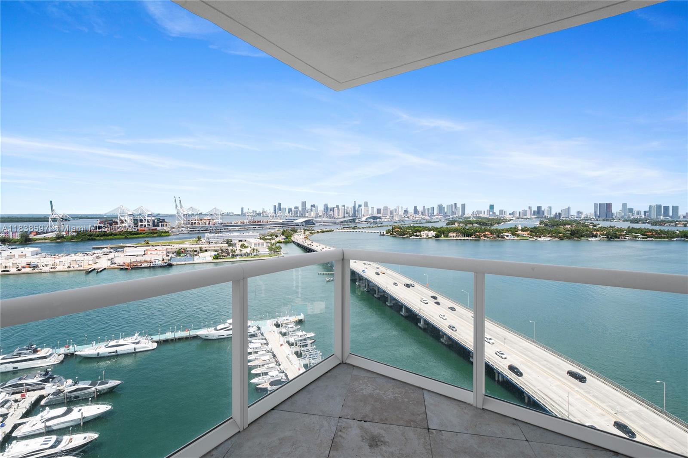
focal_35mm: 15
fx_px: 287
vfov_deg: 77.3
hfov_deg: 100.4
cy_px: 229
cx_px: 344
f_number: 9
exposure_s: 1/320
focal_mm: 10
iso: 250
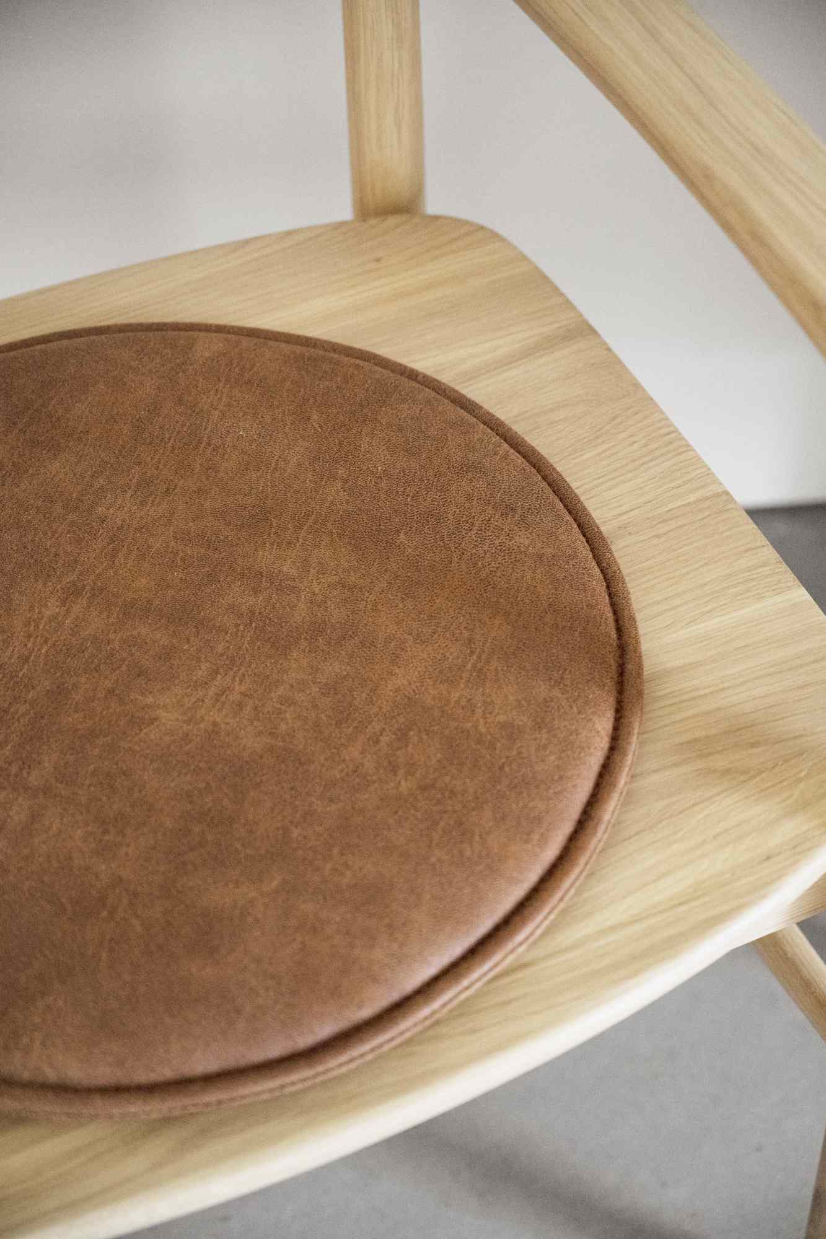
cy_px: 620
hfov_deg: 19.5
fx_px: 2409
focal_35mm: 70
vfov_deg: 28.8
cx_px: 413
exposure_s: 1/80
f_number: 4
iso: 3200
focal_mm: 70
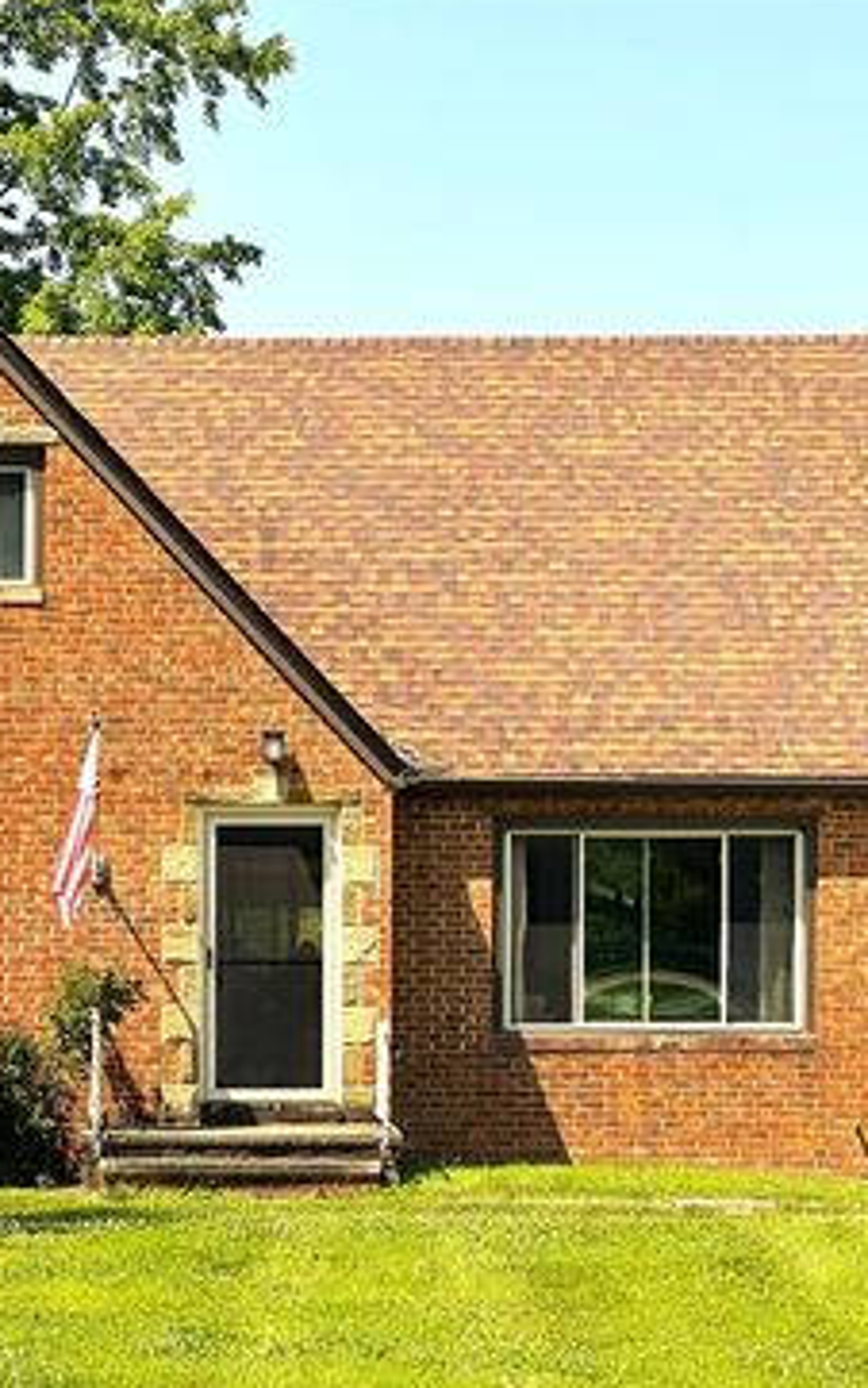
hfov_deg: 11.6
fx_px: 4272
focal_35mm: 113
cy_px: 698
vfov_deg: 18.4
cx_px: 326
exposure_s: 1/438
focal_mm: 9
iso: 32
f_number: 2.8
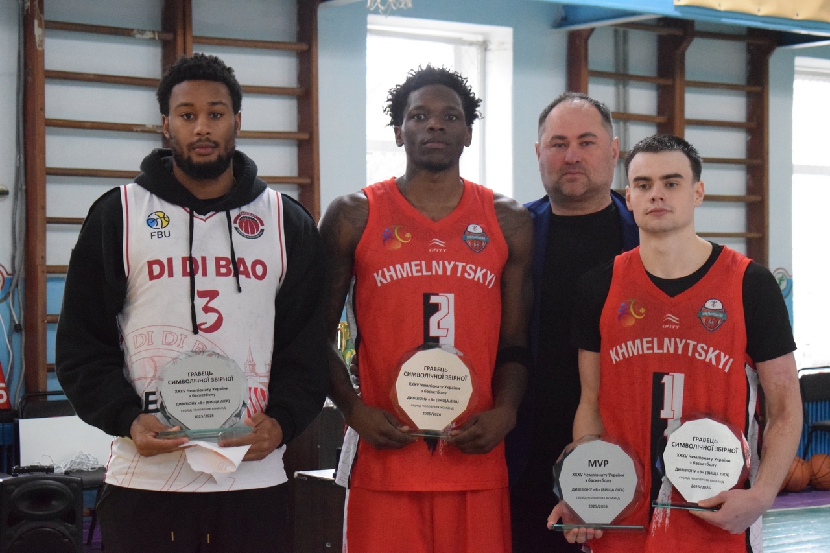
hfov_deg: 26.0
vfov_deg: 17.5
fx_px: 1798
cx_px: 415
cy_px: 276
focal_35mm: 78
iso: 8000
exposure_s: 1/200
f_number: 6.3
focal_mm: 52
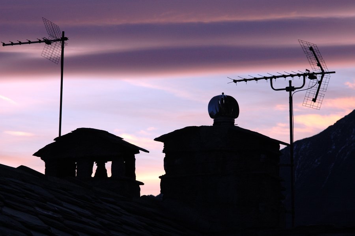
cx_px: 178
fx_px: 1551
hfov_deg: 13.1
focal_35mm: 158
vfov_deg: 8.7
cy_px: 118
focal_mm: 105
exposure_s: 1/125
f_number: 8
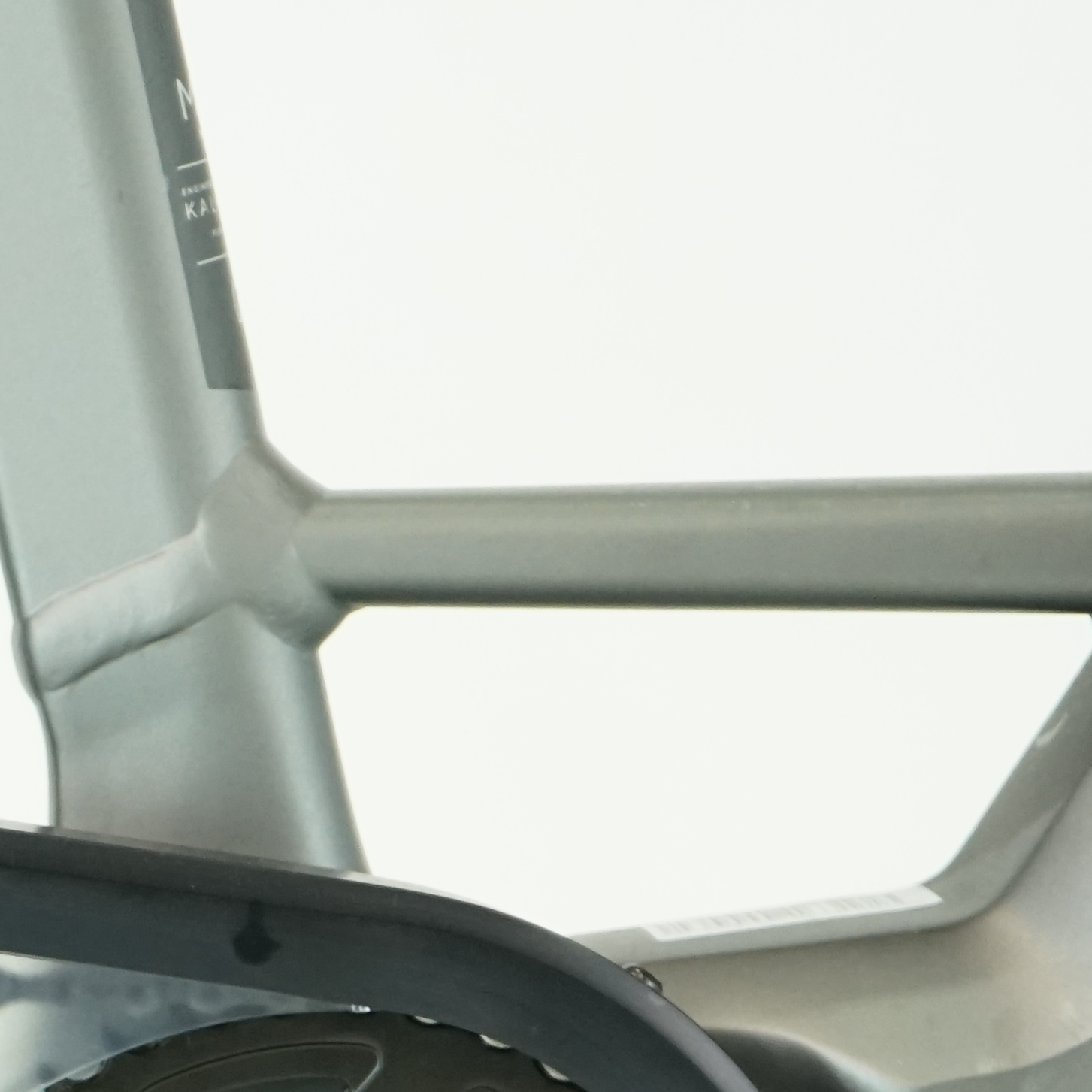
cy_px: 1375
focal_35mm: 200
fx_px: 7138
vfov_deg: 8.6
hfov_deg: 8.5
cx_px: -700
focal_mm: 57
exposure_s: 1/200
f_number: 5
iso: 2000
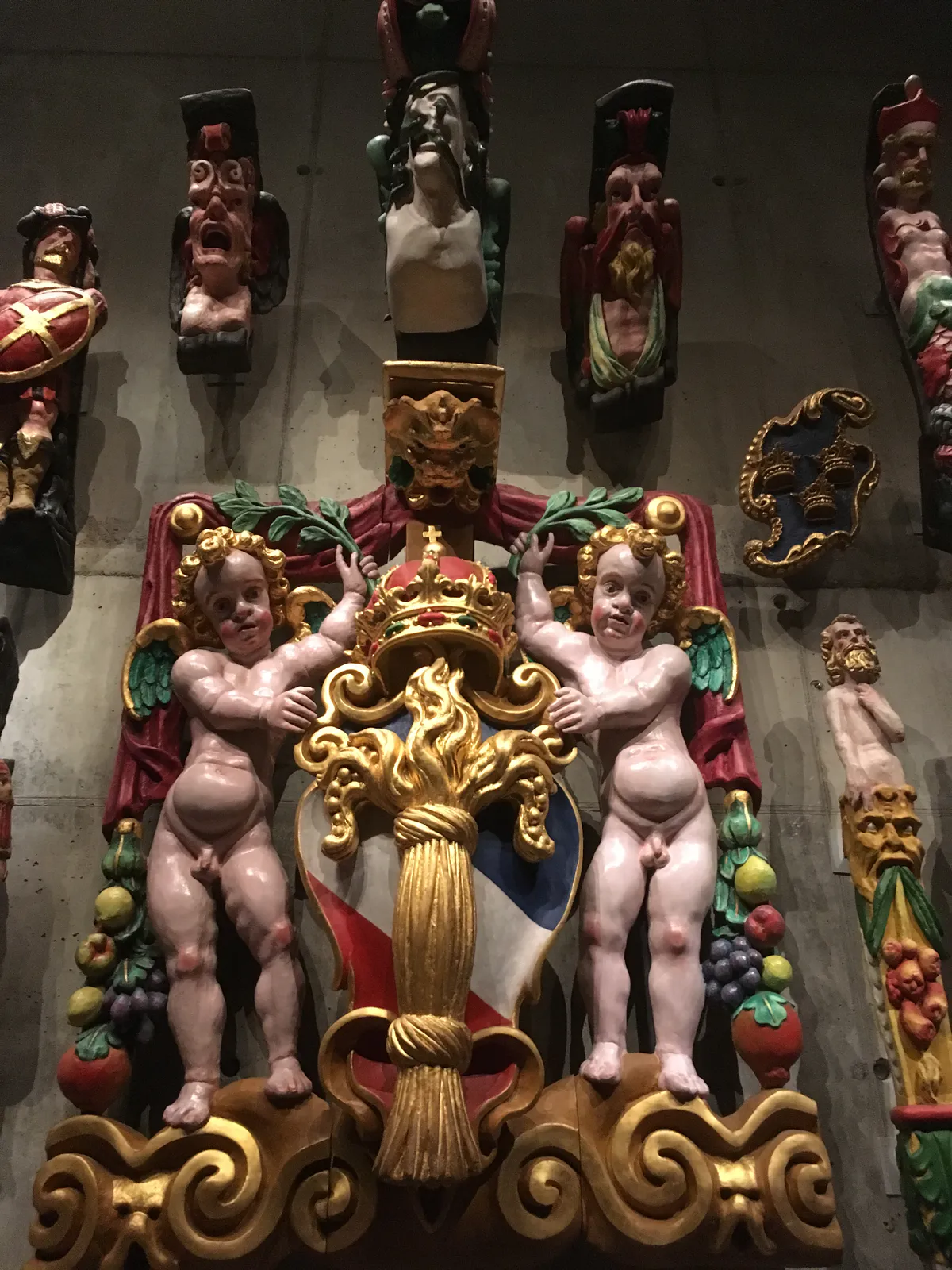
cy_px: 635
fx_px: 1063
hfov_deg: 48.2
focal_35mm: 29
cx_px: 476
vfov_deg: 61.7
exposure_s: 1/17
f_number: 2.2
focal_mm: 4.15
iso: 320
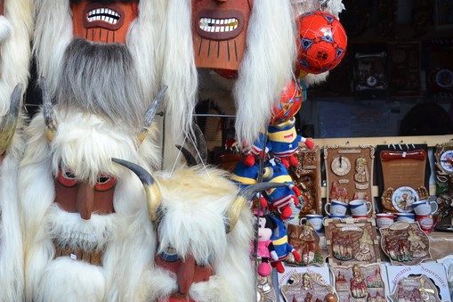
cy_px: 97
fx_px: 830
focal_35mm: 66
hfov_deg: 30.3
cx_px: 150
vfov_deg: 20.5
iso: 400
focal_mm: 28
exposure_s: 1/80
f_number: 4.5
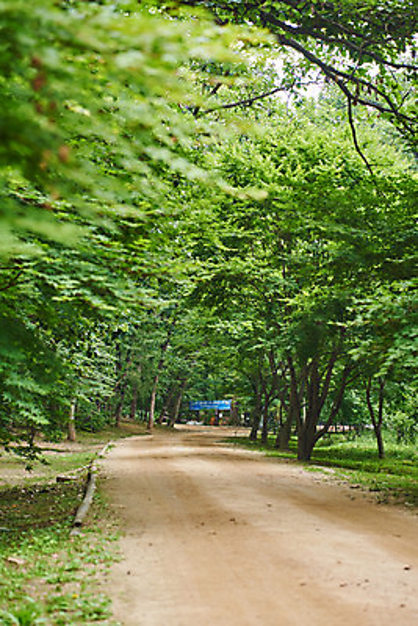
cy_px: 313
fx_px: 1218
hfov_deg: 19.5
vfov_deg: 28.8
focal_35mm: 70
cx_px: 209
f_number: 4
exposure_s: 1/200
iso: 400
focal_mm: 70
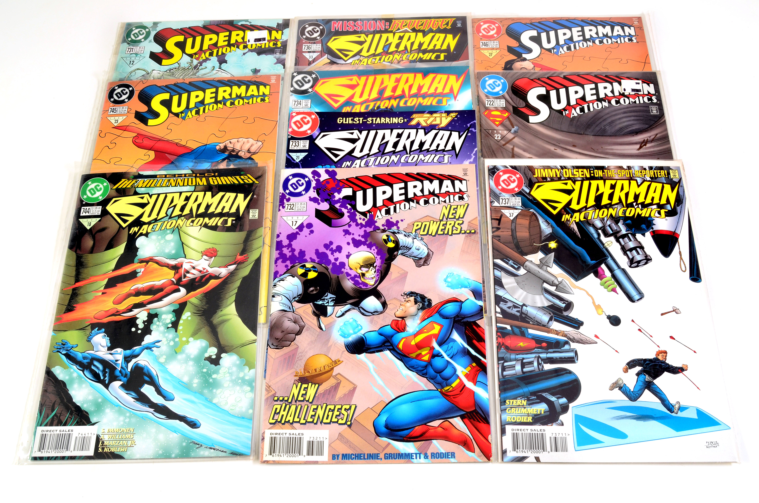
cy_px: 252
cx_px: 380
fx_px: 821
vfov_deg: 34.1
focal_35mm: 39
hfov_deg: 49.6
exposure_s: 1/160
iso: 200
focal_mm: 26
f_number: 14
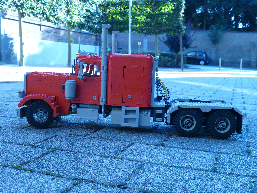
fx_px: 312
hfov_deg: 44.8
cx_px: 128
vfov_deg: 34.3
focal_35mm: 42
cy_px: 96
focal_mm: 7.5
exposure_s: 1/60
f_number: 3.3
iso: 80
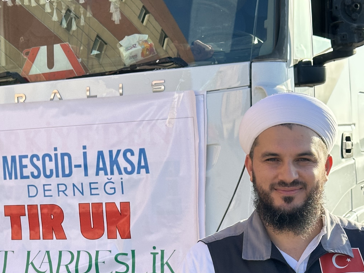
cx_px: 96
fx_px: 1009
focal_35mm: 96
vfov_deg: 15.3
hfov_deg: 20.3
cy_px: 239
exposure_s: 1/1639
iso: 64
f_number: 1.78
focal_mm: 6.86
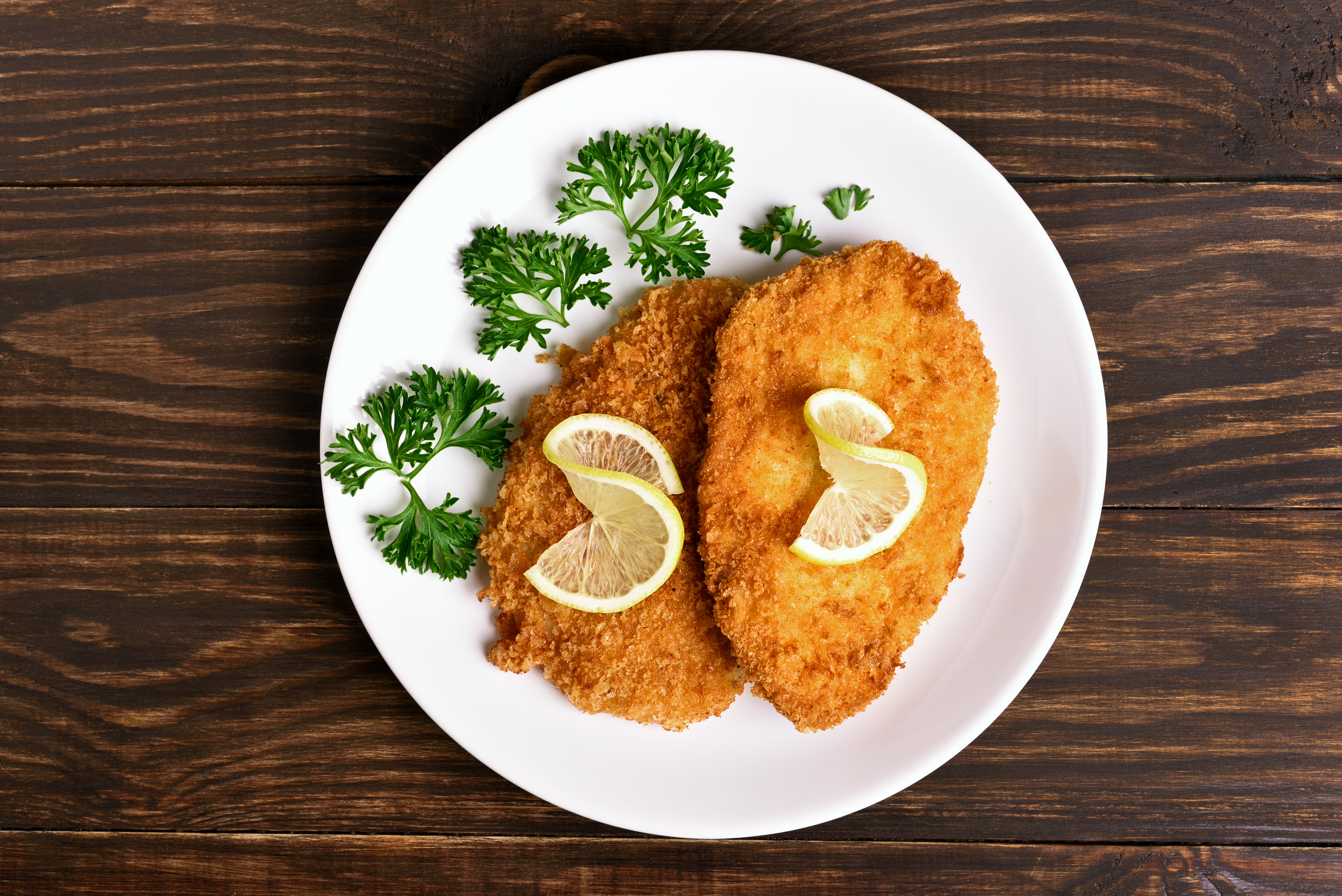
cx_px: 671
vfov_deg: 22.6
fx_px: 2237
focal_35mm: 60
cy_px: 448
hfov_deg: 33.4
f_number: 13
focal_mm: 60
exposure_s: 1/160
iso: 100
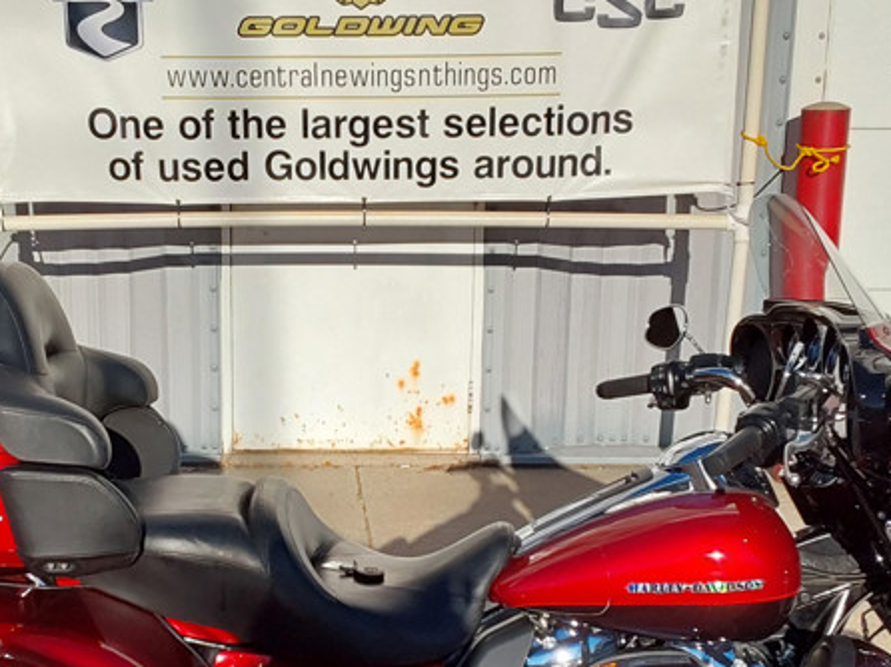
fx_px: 1724
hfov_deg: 28.9
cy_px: 541
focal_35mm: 67
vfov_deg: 21.6
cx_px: 339
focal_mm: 2.91
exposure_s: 1/2538
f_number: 1.9
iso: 50
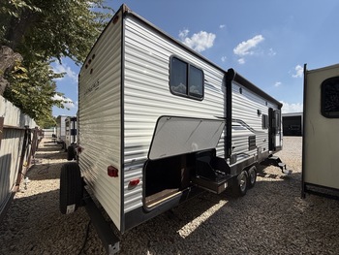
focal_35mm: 14
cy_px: 128
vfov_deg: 85.7
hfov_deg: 102.0
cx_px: 170
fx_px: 137
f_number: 2.2
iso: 50
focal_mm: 2.22
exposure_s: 1/3460
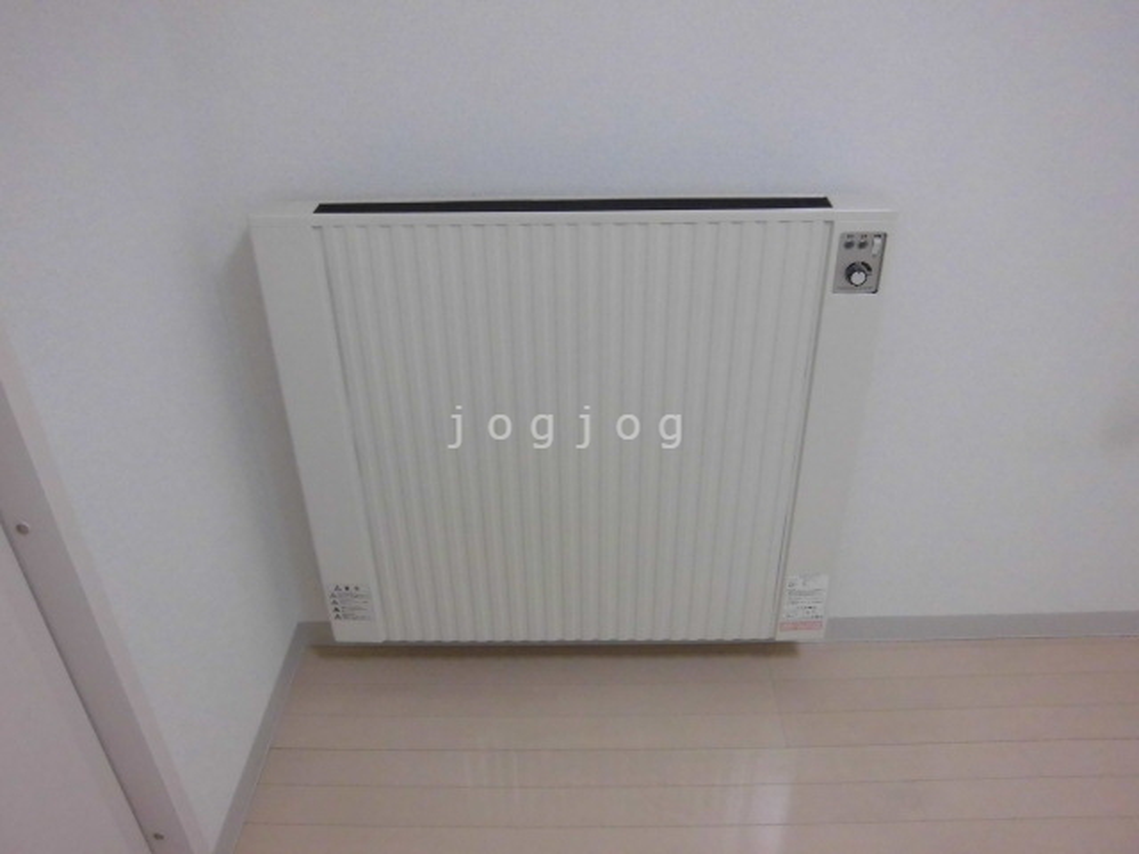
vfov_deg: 53.1
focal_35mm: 26
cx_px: 570
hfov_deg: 67.3
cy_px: 427
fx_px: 856
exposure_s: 1/60
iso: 400
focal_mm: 4.7
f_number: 2.8
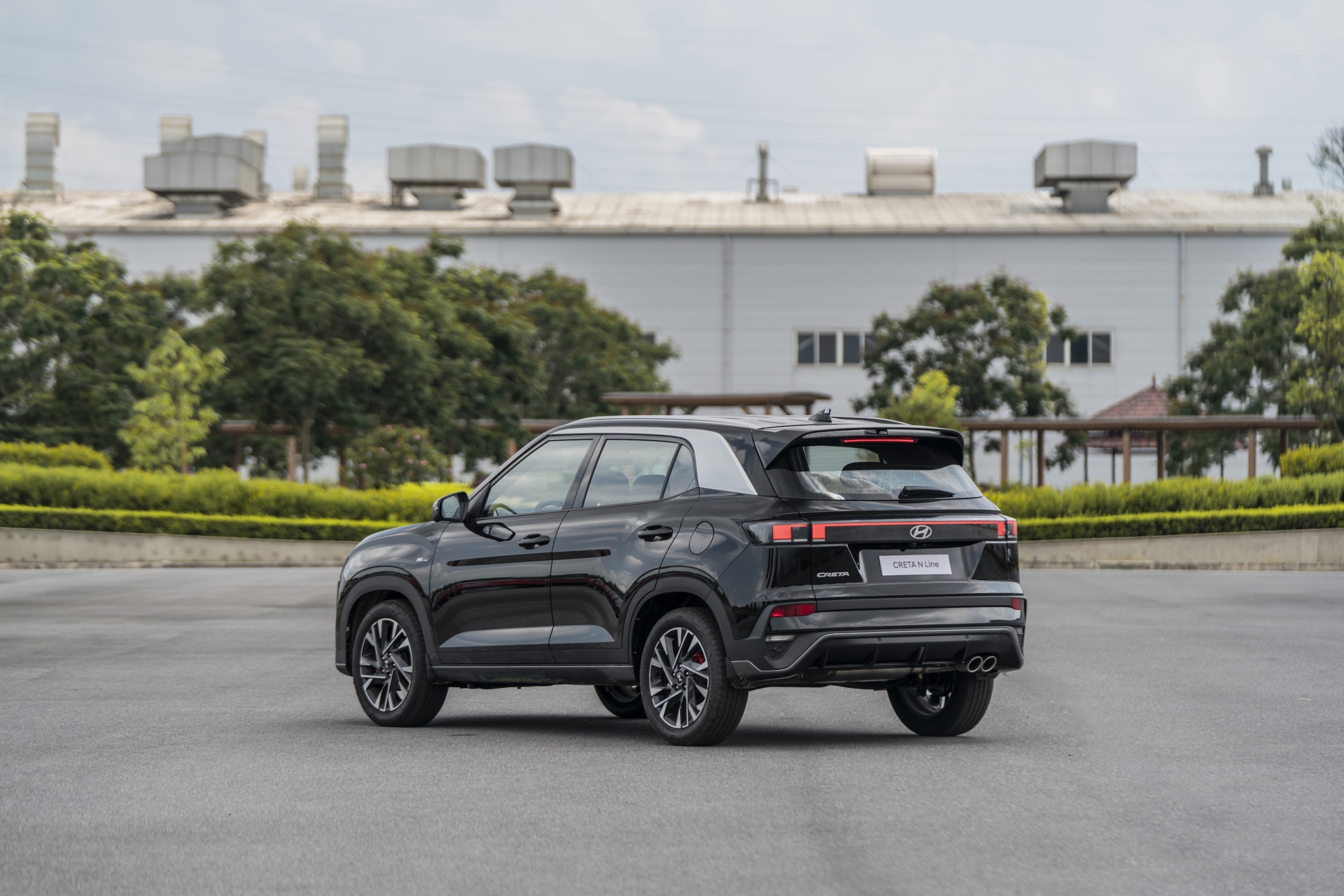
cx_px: 672
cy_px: 448
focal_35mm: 137
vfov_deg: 10.0
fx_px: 5115
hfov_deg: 15.0
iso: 100
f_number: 3.5
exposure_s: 1/500
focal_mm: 137
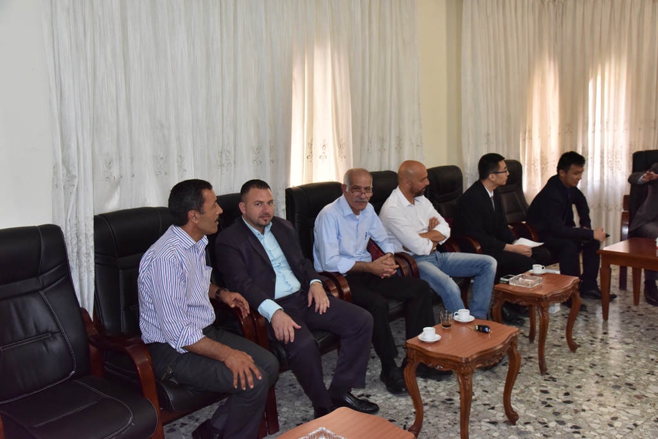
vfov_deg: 41.1
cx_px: 329
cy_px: 220
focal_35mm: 32
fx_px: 585
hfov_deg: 58.7
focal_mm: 32
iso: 2500
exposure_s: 1/160
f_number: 6.3
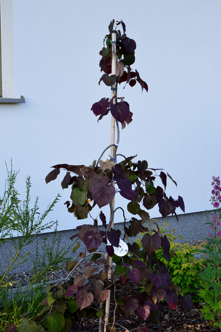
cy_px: 191
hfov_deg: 19.5
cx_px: 115
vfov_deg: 28.8
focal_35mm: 70
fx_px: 644
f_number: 9
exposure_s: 1/125
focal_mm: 38
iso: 400
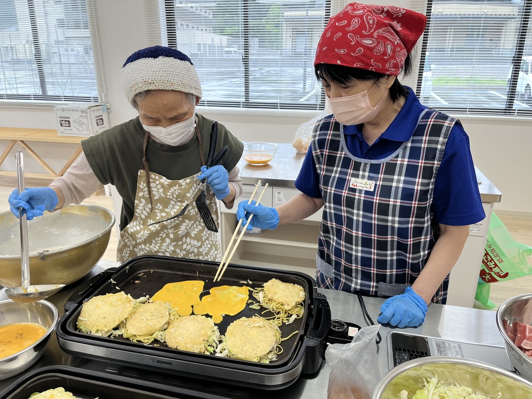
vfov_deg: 53.1
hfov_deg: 67.3
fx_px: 400
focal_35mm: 26
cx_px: 266
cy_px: 200
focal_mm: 5.1
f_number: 1.6
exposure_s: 1/138
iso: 40
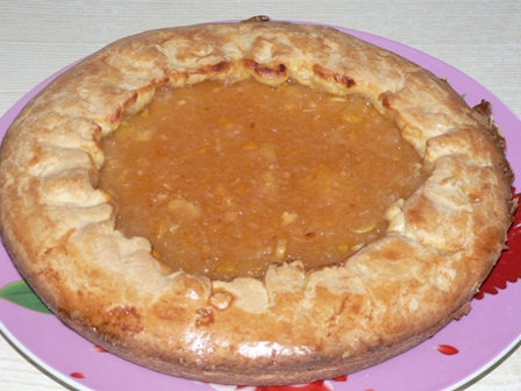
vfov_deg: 14.5
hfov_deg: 19.3
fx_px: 1535
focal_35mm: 102
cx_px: 260
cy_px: 196
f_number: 3.2
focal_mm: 16.9
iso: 100
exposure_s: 1/60
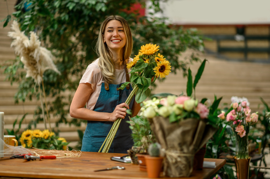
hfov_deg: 23.9
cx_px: 135
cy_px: 90
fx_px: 637
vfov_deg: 16.0
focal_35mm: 85
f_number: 1.8
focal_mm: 85
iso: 200
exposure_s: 1/160
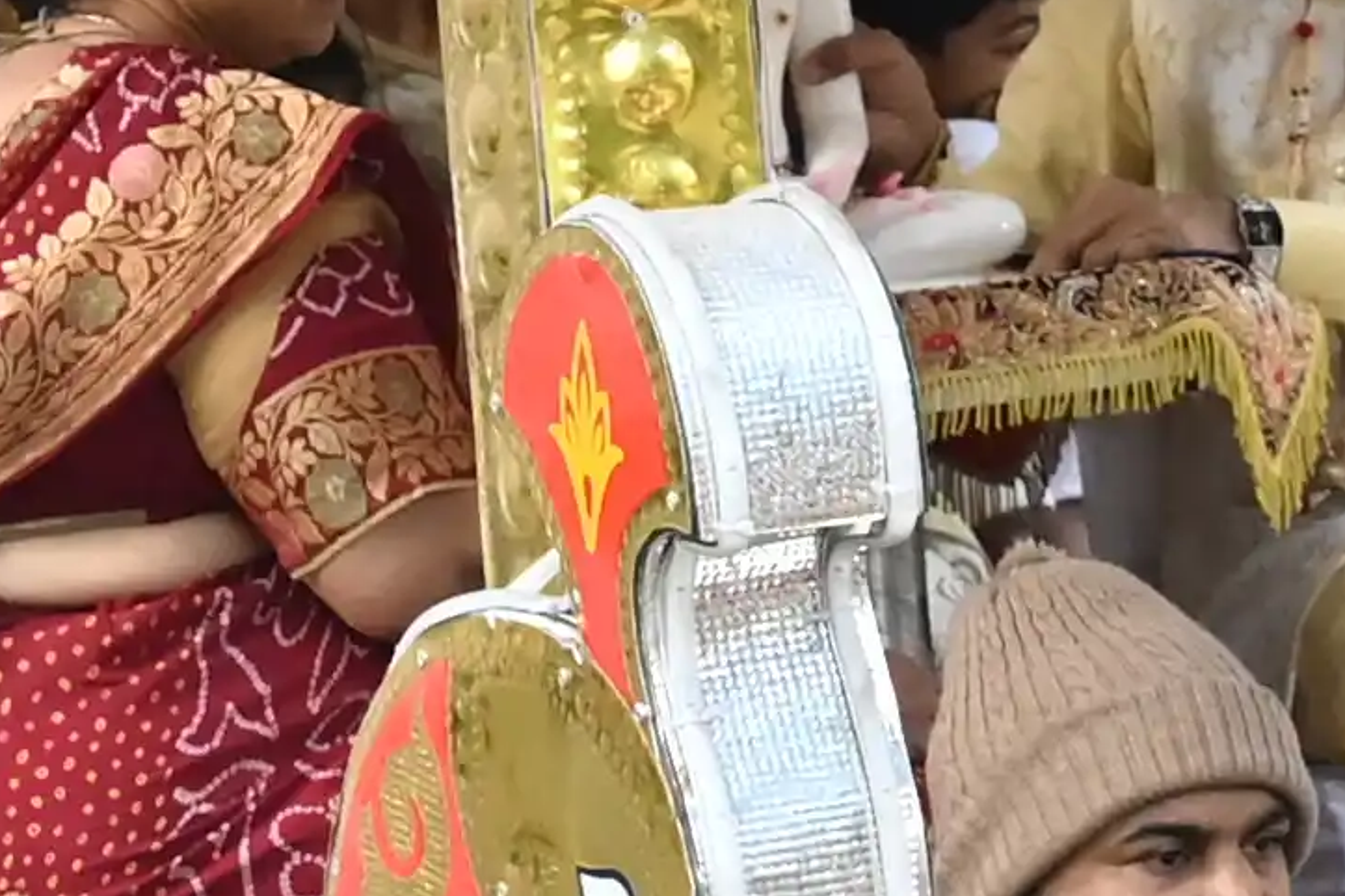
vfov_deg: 7.0
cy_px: 28
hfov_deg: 9.5
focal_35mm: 196
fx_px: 7322
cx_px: 3084
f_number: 4
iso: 2000
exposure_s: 1/125
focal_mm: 24
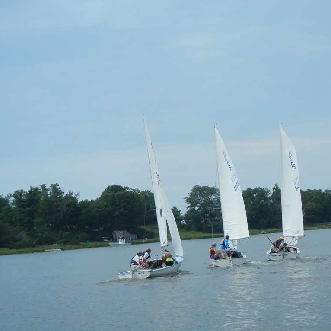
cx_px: 220
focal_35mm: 91
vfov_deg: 19.1
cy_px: 166
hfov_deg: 19.0
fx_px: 984
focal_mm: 13.9
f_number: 8.6
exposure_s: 1/335
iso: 160
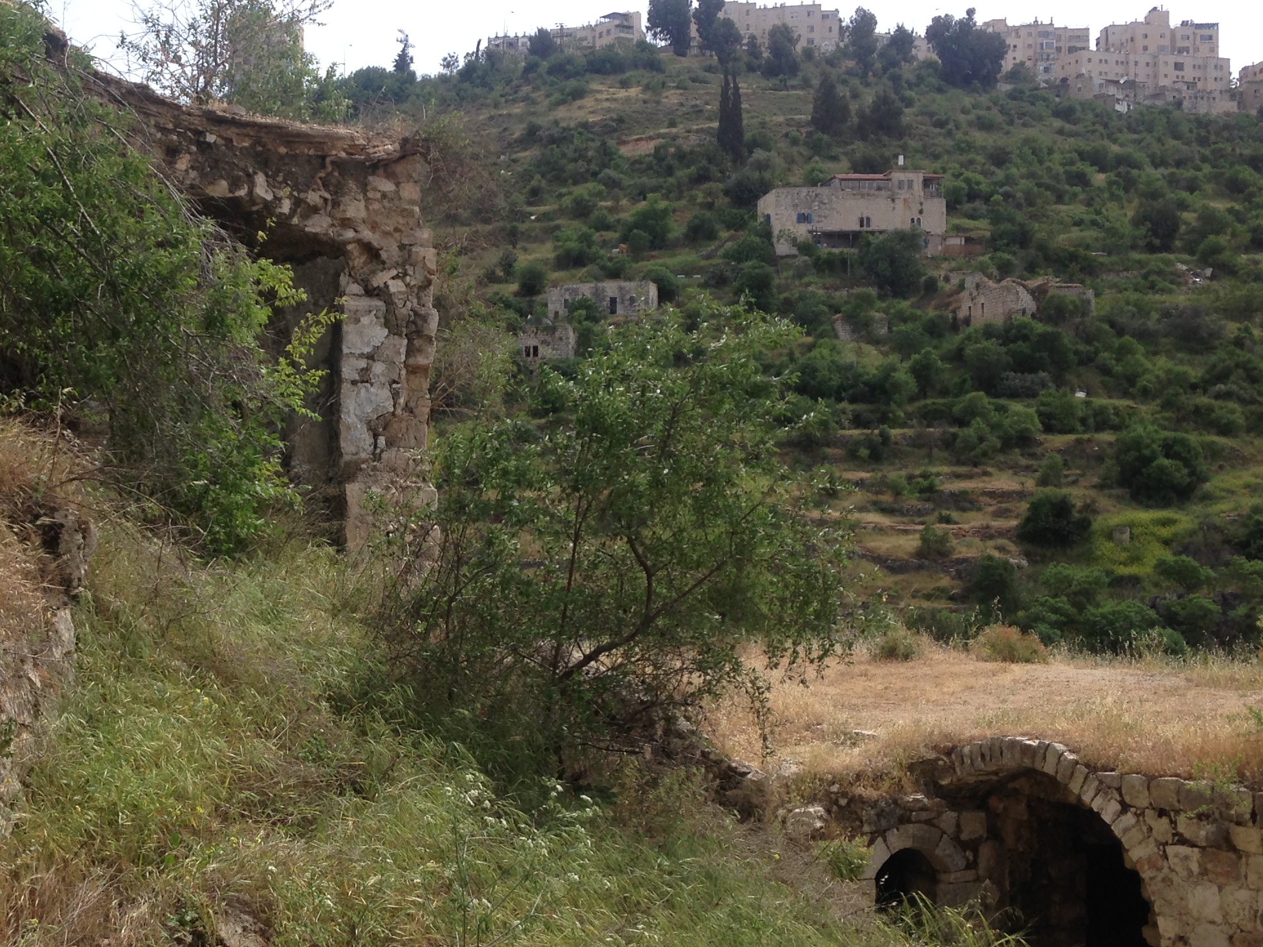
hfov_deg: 34.7
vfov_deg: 26.6
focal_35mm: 55
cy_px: 520
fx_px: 2007
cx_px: 437
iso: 50
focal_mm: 4.12
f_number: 2.4
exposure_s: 1/1043
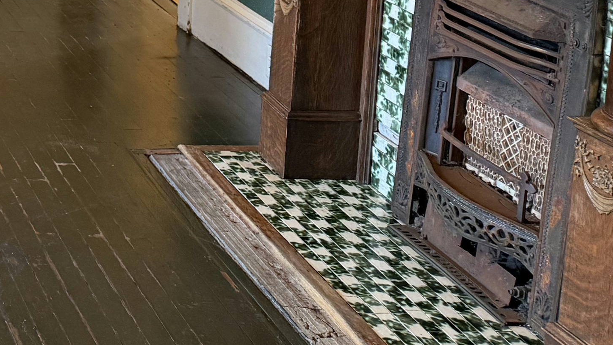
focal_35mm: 74
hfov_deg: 24.3
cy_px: -182
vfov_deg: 15.1
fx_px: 1203
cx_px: -225
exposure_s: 1/60.2
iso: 320
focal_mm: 6.76
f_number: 1.78
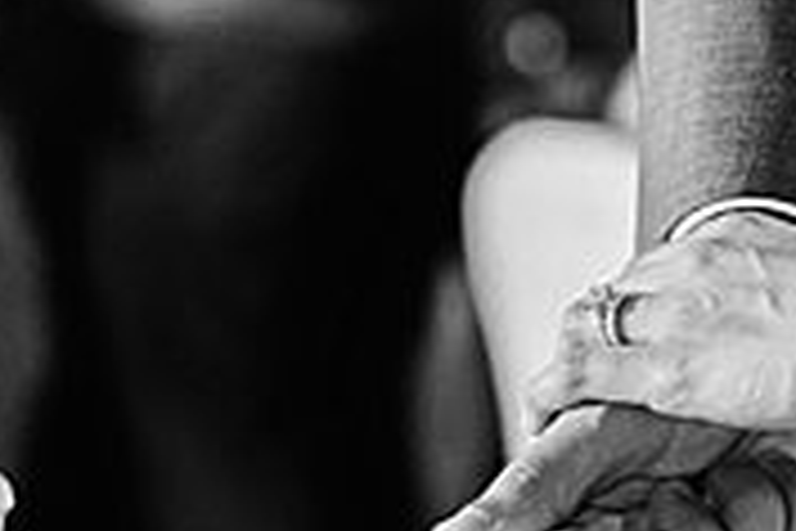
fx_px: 5859
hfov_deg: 7.8
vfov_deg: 5.2
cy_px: 295
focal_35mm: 265
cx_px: 391
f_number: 2.2
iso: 250
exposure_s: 1/125
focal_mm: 50
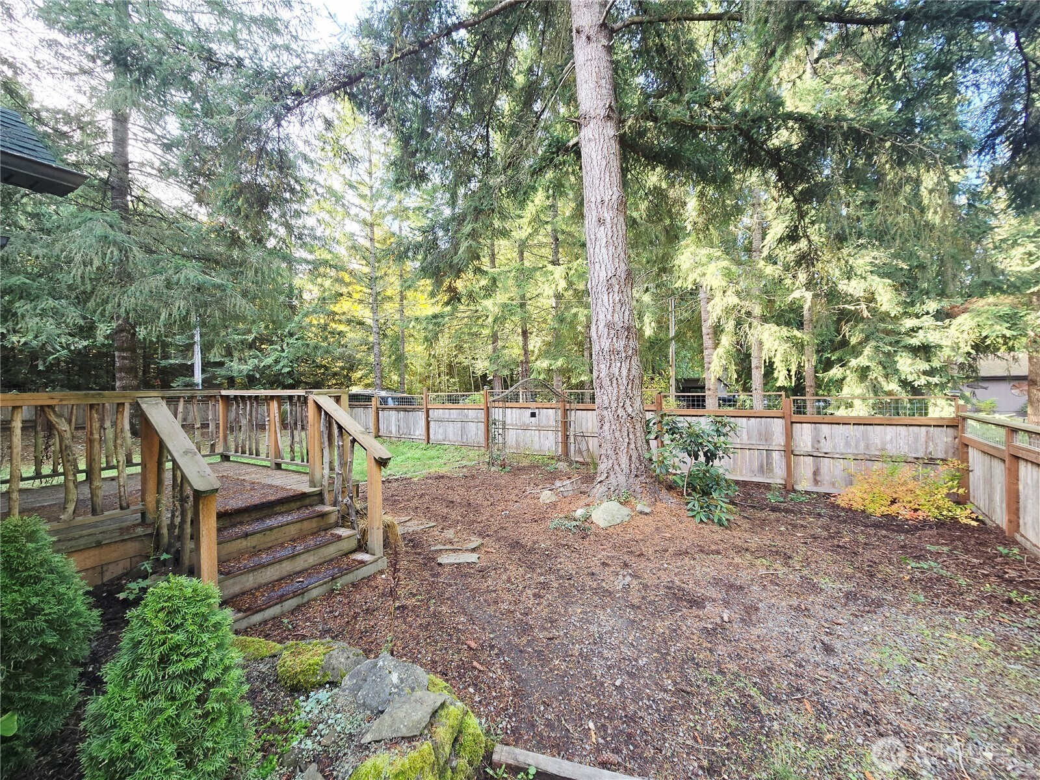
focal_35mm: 13
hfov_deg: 106.2
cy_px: 390
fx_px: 391
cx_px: 520
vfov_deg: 89.9
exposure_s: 1/60
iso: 64
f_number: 2.2
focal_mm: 2.2
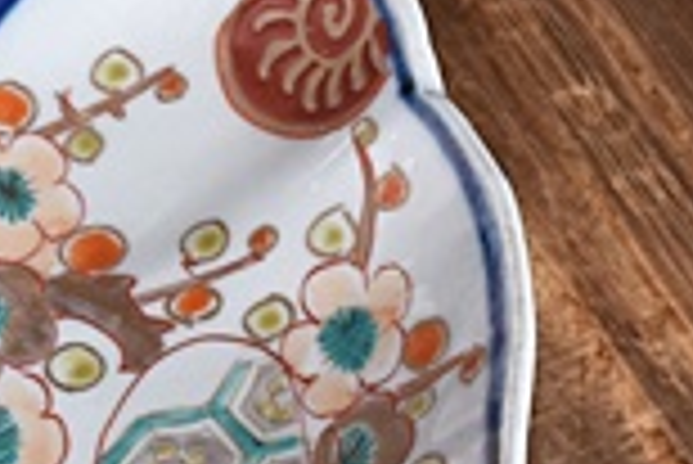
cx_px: -873
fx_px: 9266
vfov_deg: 2.9
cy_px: 590
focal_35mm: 481
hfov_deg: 4.2
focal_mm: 55
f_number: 5.6
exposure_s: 1/5
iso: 400
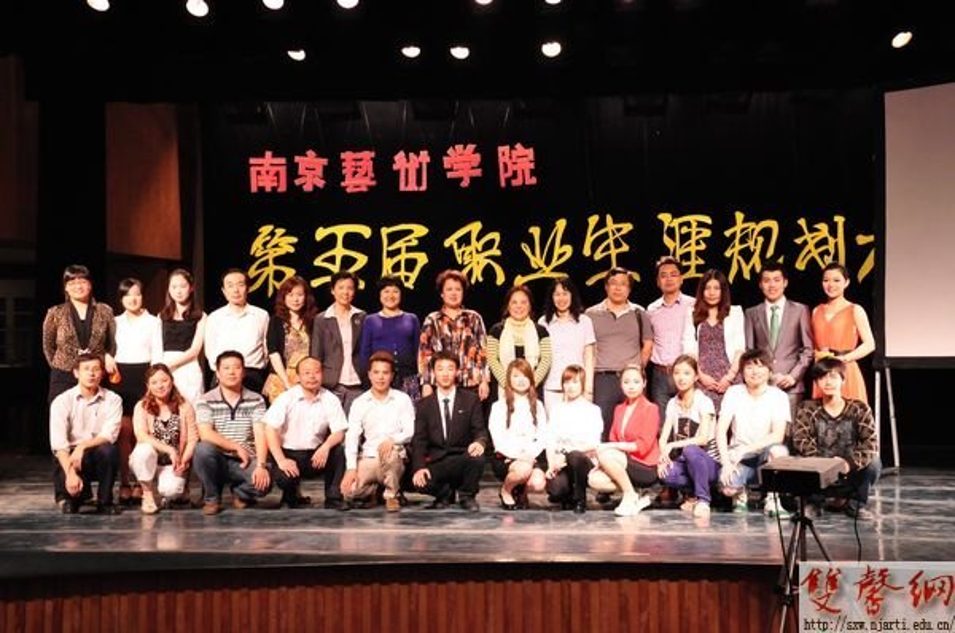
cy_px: 316
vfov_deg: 28.0
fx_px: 1271
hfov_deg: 41.2
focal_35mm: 48
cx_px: 478
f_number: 6.3
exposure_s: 1/125
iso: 2000
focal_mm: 32
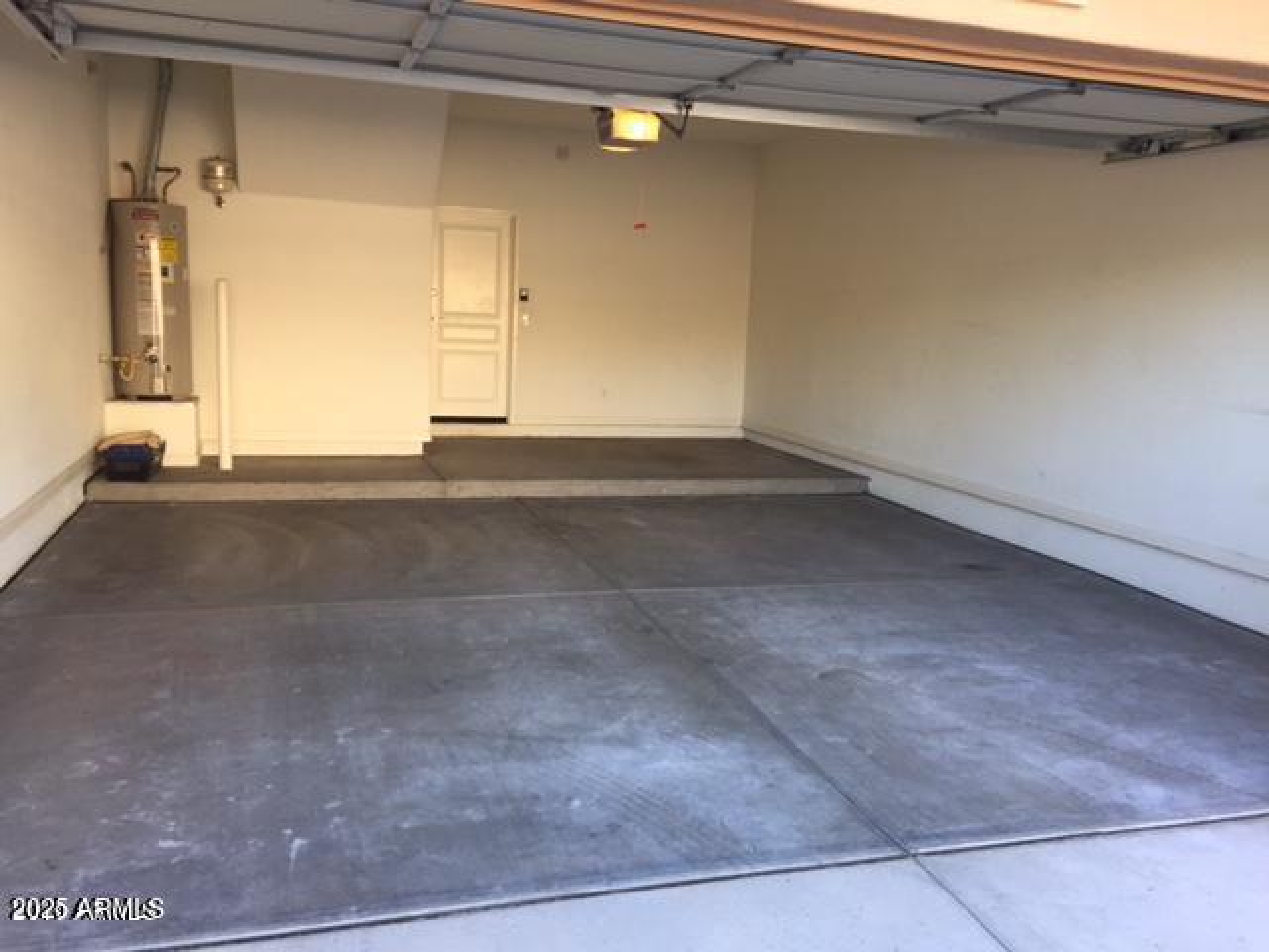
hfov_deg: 61.7
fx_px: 1063
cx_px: 634
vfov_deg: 48.2
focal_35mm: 29
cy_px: 476
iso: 40
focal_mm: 4.15
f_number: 2.2
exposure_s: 1/60
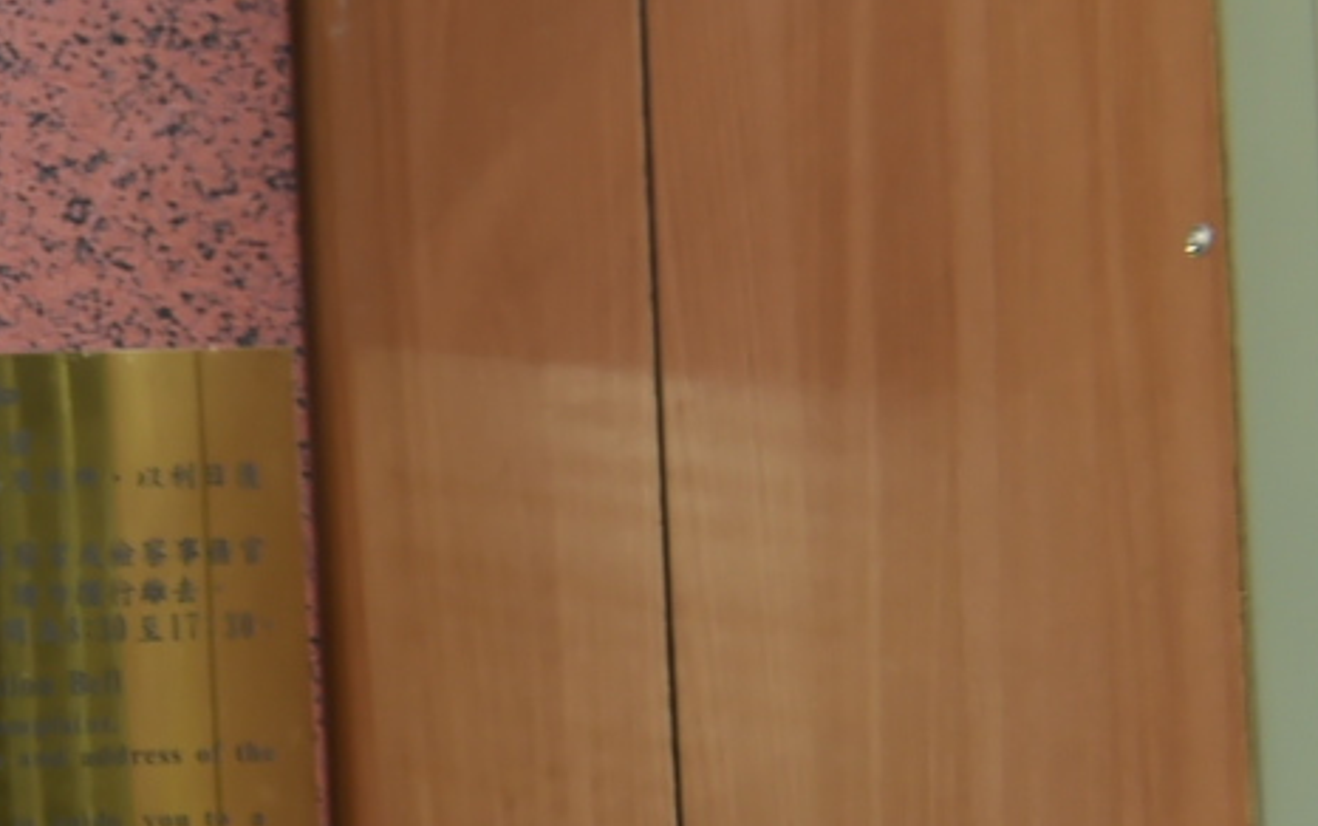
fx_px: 8124
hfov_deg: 8.4
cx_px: -2034
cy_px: 1813
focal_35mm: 226
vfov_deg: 5.7
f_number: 5
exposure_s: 1/125
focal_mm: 42
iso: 400
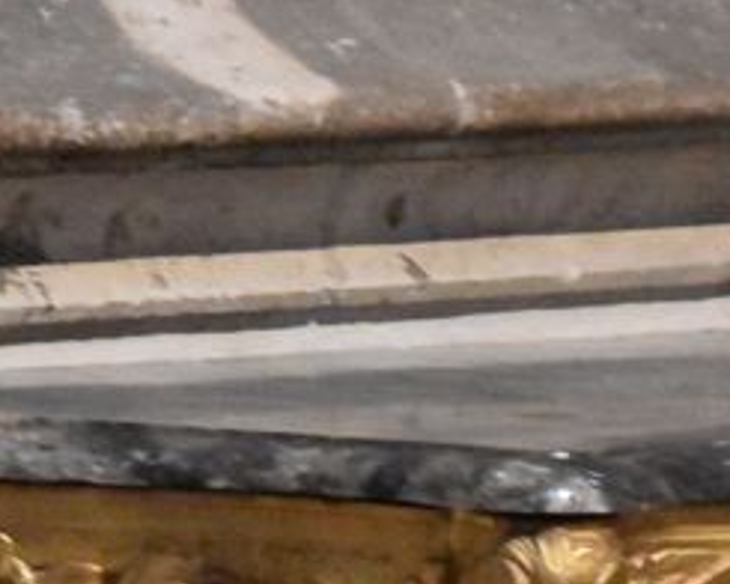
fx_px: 14605
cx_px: 489
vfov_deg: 2.3
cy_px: 959
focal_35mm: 676
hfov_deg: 2.9
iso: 12800
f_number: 4.8
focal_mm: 112
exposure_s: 1/125
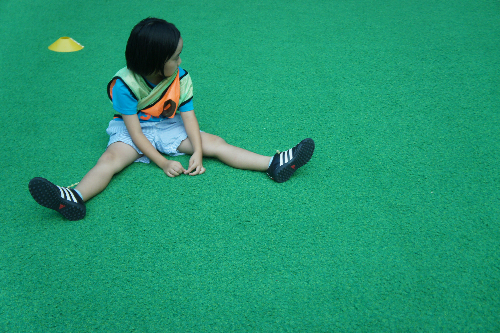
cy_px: 166
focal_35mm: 50
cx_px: 250
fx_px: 687
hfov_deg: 40.0
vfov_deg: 27.2
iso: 640
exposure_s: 1/60
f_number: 4.5
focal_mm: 33
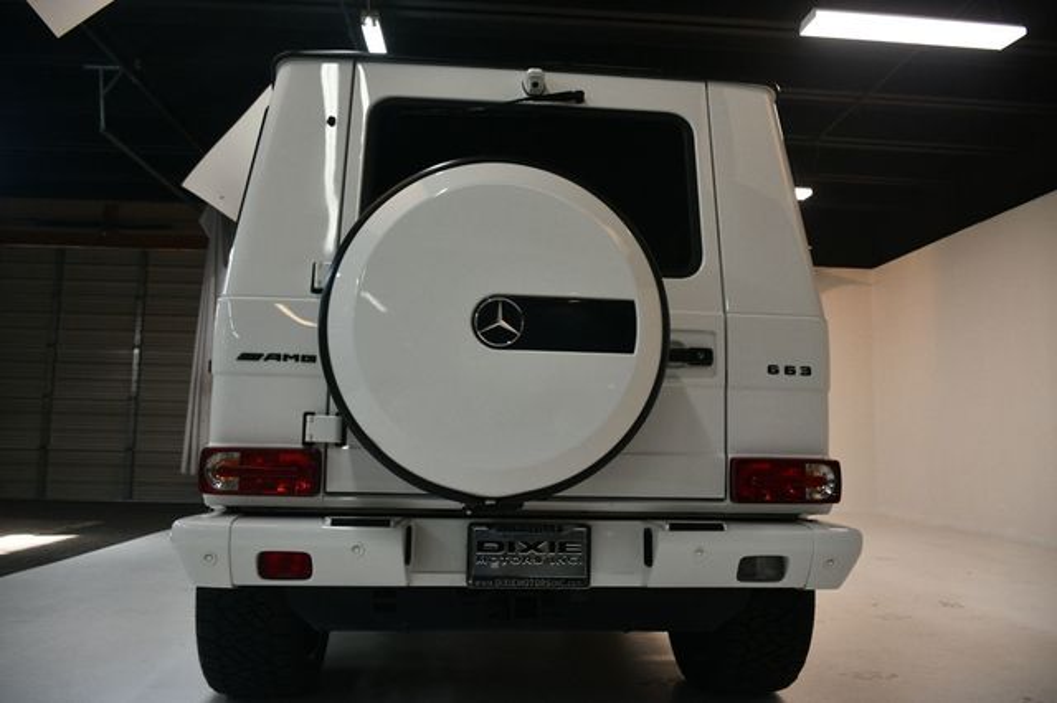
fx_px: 792
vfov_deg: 47.9
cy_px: 352
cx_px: 528
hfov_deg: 67.4
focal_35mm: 27
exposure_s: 1/200
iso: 800
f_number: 3.5
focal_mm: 18
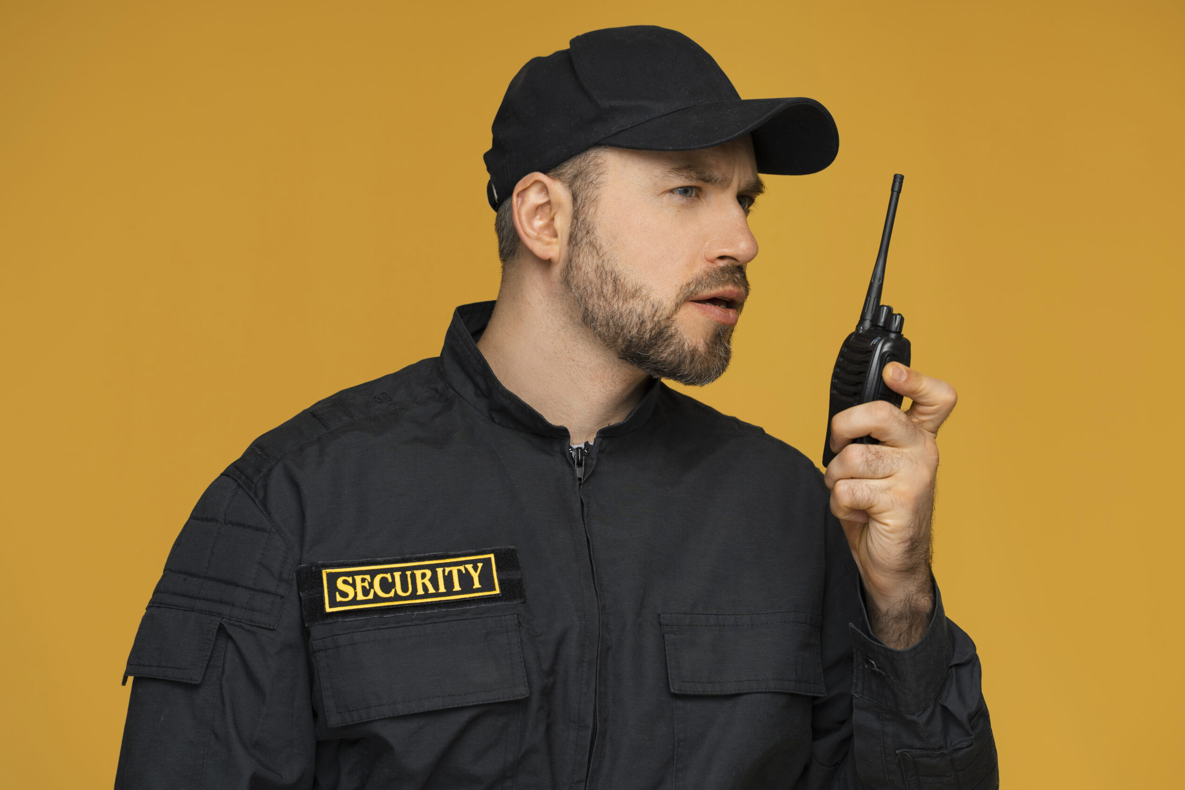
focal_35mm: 76
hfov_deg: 26.7
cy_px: 397
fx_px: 2501
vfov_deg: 17.9
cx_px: 596
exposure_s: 1/160
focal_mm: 75
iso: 100
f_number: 5.6
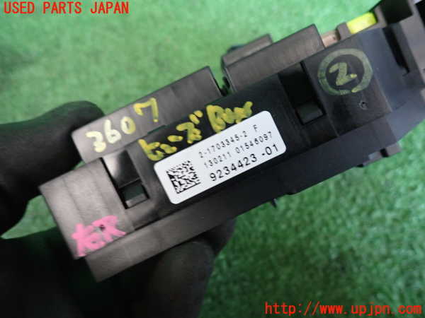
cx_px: 212
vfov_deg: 54.9
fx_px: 307
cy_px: 159
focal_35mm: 25
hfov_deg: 69.4
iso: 400
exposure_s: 1/30
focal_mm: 4.5
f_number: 2
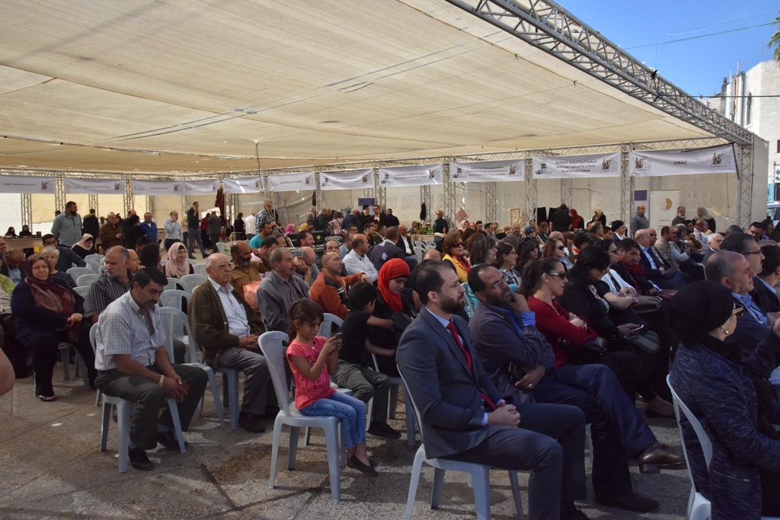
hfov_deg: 61.9
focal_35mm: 30
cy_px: 260
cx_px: 390
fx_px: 650
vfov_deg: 43.6
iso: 3200
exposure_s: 1/1250
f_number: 18
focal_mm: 30
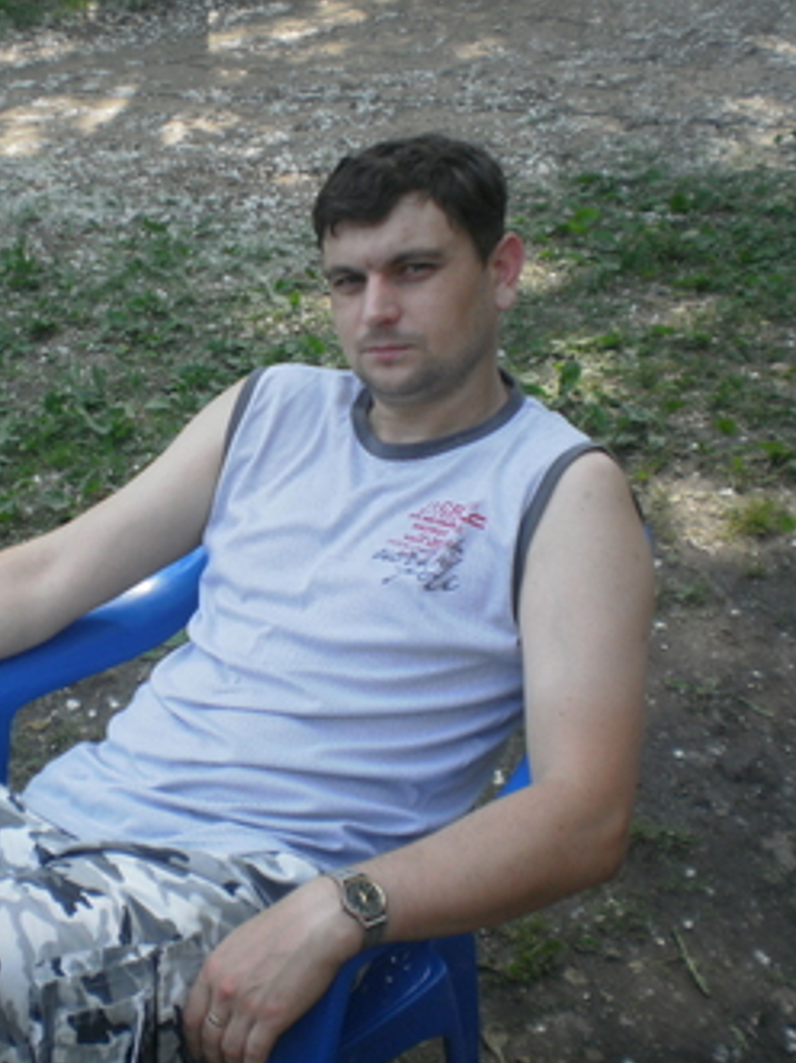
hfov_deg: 29.1
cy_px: 523
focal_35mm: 49
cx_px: 186
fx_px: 1503
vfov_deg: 38.9
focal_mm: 6.3
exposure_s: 1/400
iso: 100
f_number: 3.1
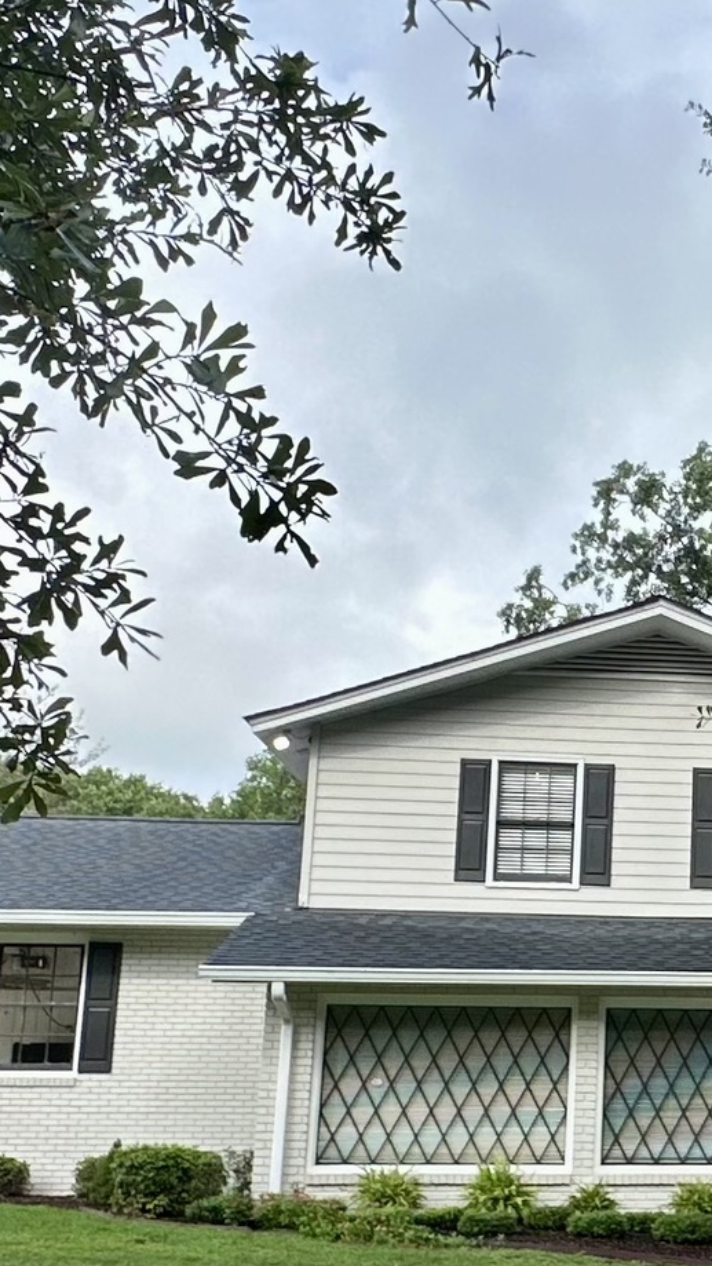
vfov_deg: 40.4
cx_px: 846
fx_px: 1712
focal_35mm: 51
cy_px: 755
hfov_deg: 21.8
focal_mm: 2.22
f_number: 2.2
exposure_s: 1/849
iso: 40
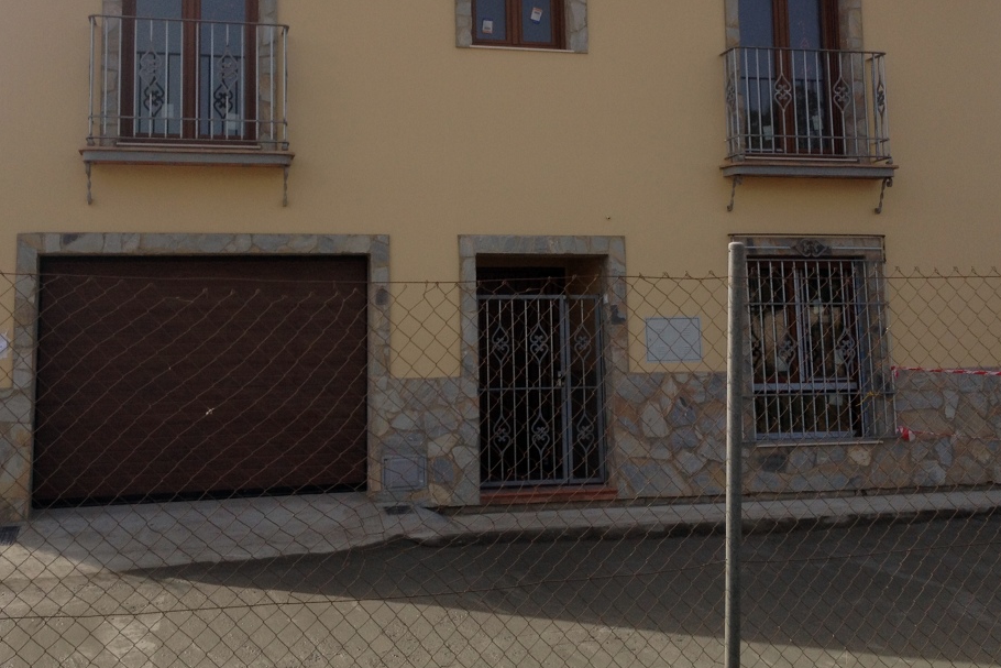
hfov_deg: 41.1
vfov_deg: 27.8
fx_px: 1335
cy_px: 189
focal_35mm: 48
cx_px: 497
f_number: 2.4
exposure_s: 1/1346
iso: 64
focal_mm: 4.28
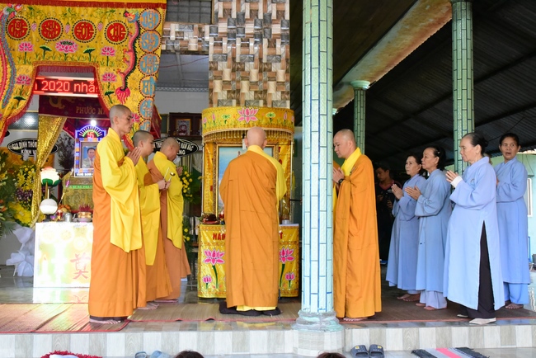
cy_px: 179
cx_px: 268
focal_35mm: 40
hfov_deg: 48.4
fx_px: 596
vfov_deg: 33.4
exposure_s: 1/100
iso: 10000
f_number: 13
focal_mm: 40
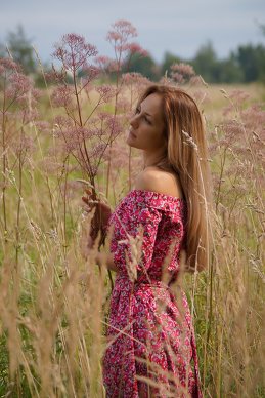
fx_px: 1489
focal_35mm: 135
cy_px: 199
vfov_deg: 15.2
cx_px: 132
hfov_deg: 10.2
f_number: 4
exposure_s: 1/400
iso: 50
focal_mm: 90
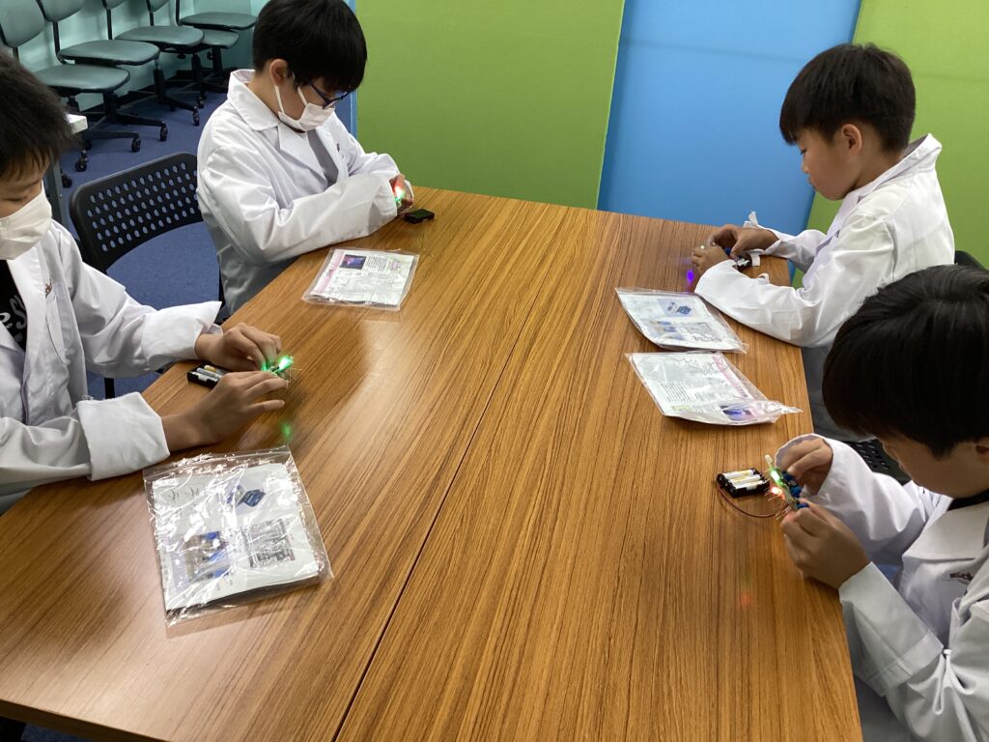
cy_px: 371
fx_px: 886
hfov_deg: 58.4
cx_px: 494
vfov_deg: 45.4
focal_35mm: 31
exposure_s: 1/60
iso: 125
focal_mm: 3.3
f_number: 2.4
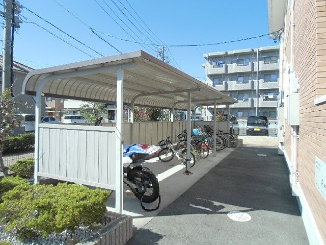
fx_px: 226
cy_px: 122
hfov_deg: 71.6
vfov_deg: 56.8
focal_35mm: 24
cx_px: 163
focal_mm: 4.24
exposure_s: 1/500
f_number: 3
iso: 64
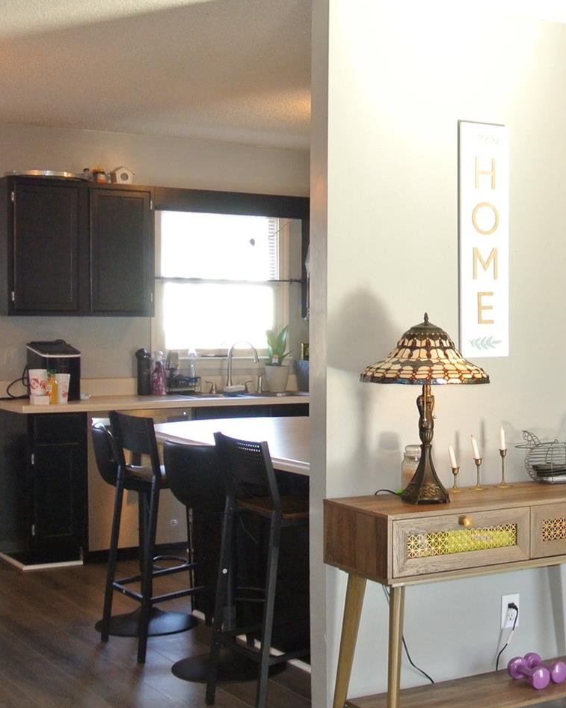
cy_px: 414
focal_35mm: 59
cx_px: 562
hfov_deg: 24.7
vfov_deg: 31.9
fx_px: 1235
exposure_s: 1/60
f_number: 3.5
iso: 450
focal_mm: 11
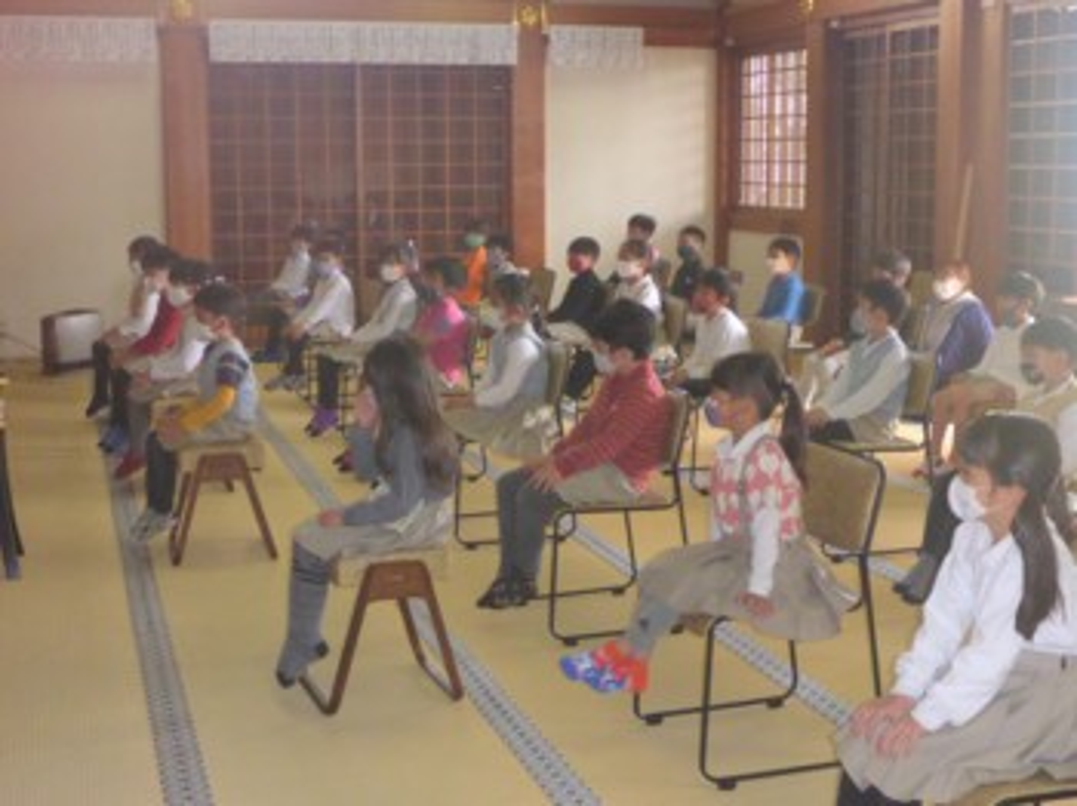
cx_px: 538
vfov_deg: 29.6
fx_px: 1523
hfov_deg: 38.9
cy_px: 403
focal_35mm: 49
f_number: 4.5
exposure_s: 1/60
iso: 1000
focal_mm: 8.4
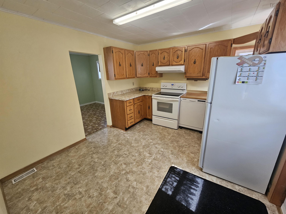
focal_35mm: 13
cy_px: 107
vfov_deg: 89.9
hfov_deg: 106.2
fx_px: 107
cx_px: 143
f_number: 2.2
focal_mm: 2.2
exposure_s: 1/60
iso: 100
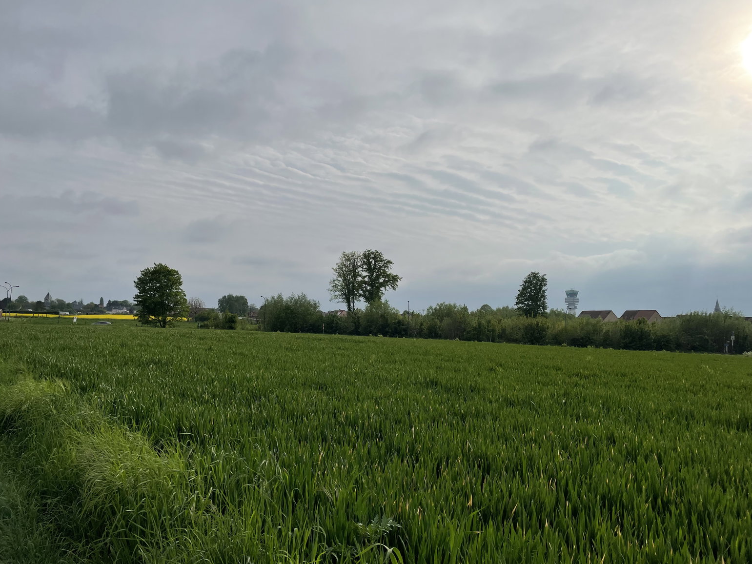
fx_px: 587
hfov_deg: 65.3
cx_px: 363
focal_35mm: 27
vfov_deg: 51.4
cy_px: 273
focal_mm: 4.2
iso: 32
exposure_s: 1/8403
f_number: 1.6
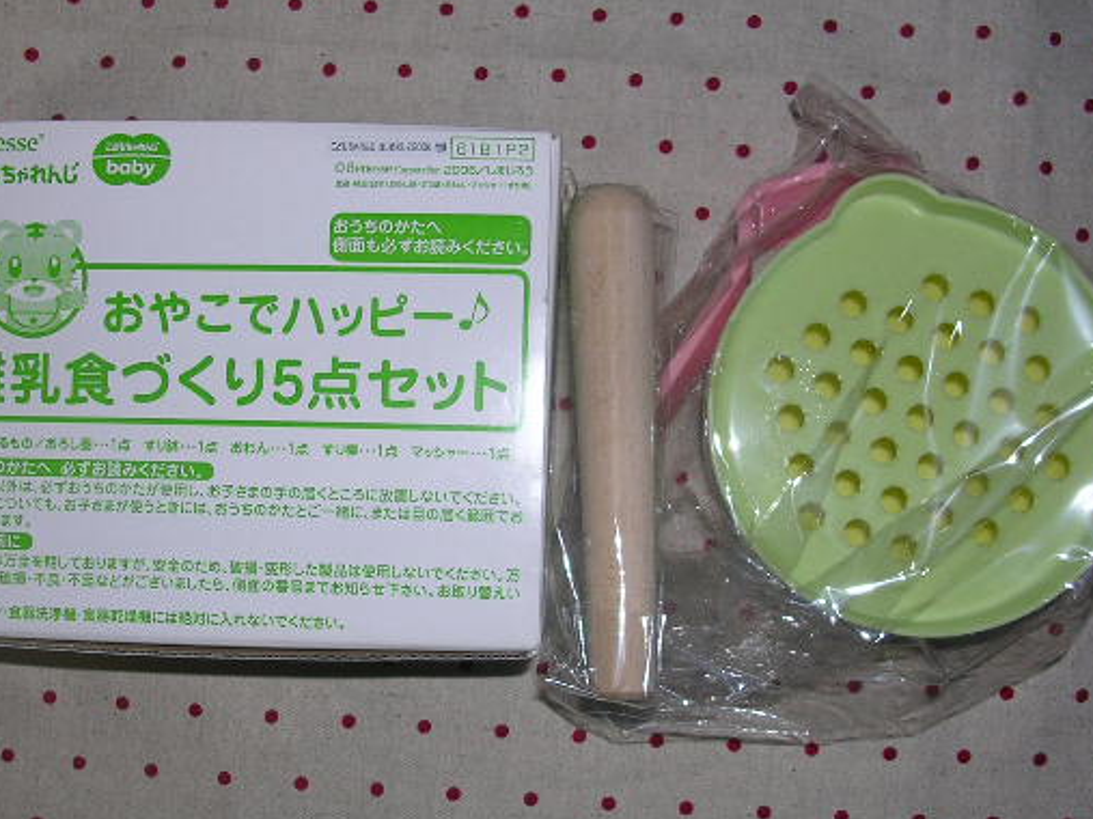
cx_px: 539
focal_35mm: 48
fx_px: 1515
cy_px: 478
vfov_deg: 30.2
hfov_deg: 39.7
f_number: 2.8
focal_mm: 5.8
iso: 50
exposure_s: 1/60.1
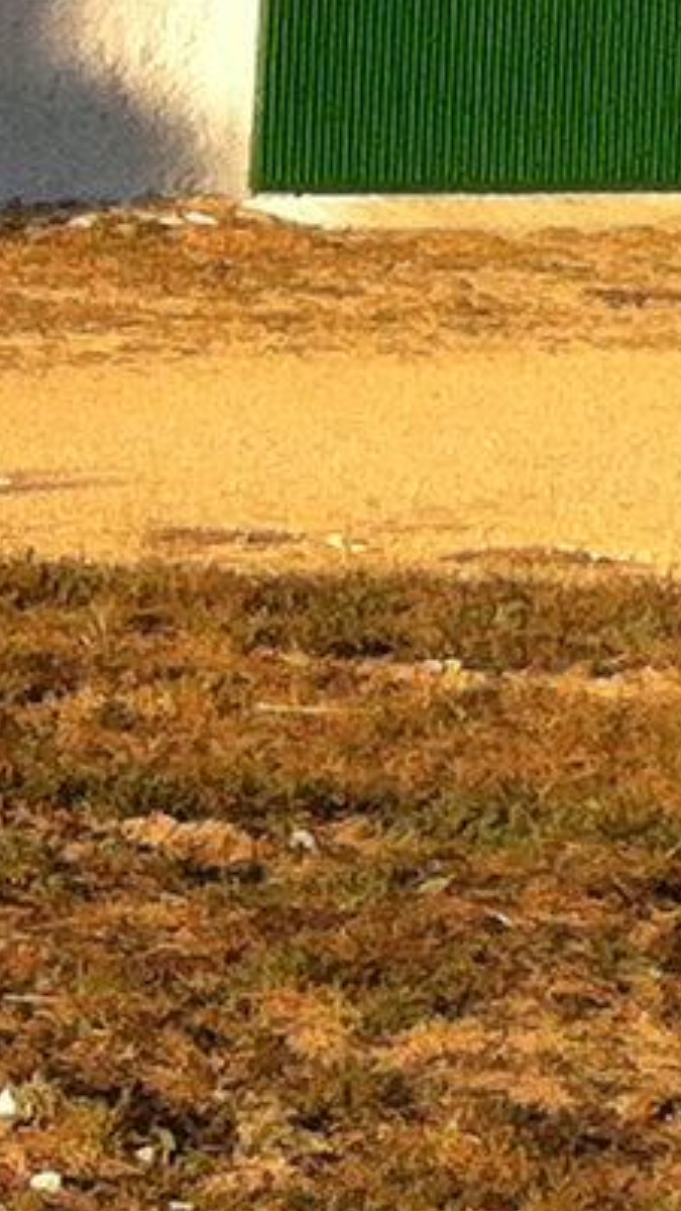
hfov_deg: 4.5
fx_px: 7929
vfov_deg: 8.7
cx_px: -1961
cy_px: 91
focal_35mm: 247
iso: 80
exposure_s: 1/1005
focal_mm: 3.85
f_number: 2.8
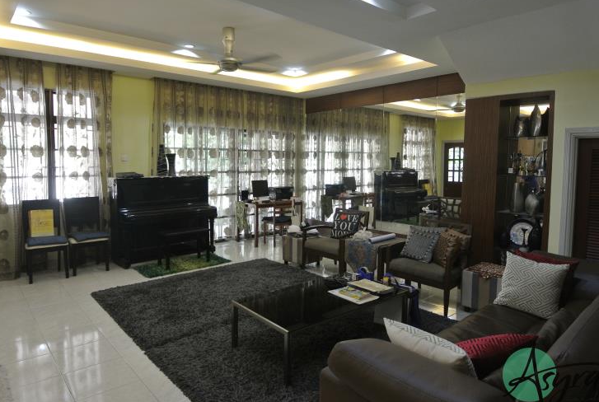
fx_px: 367
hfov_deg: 78.5
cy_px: 190
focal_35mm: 22
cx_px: 296
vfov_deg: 57.4
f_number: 4
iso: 400
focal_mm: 7.7
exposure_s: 1/50
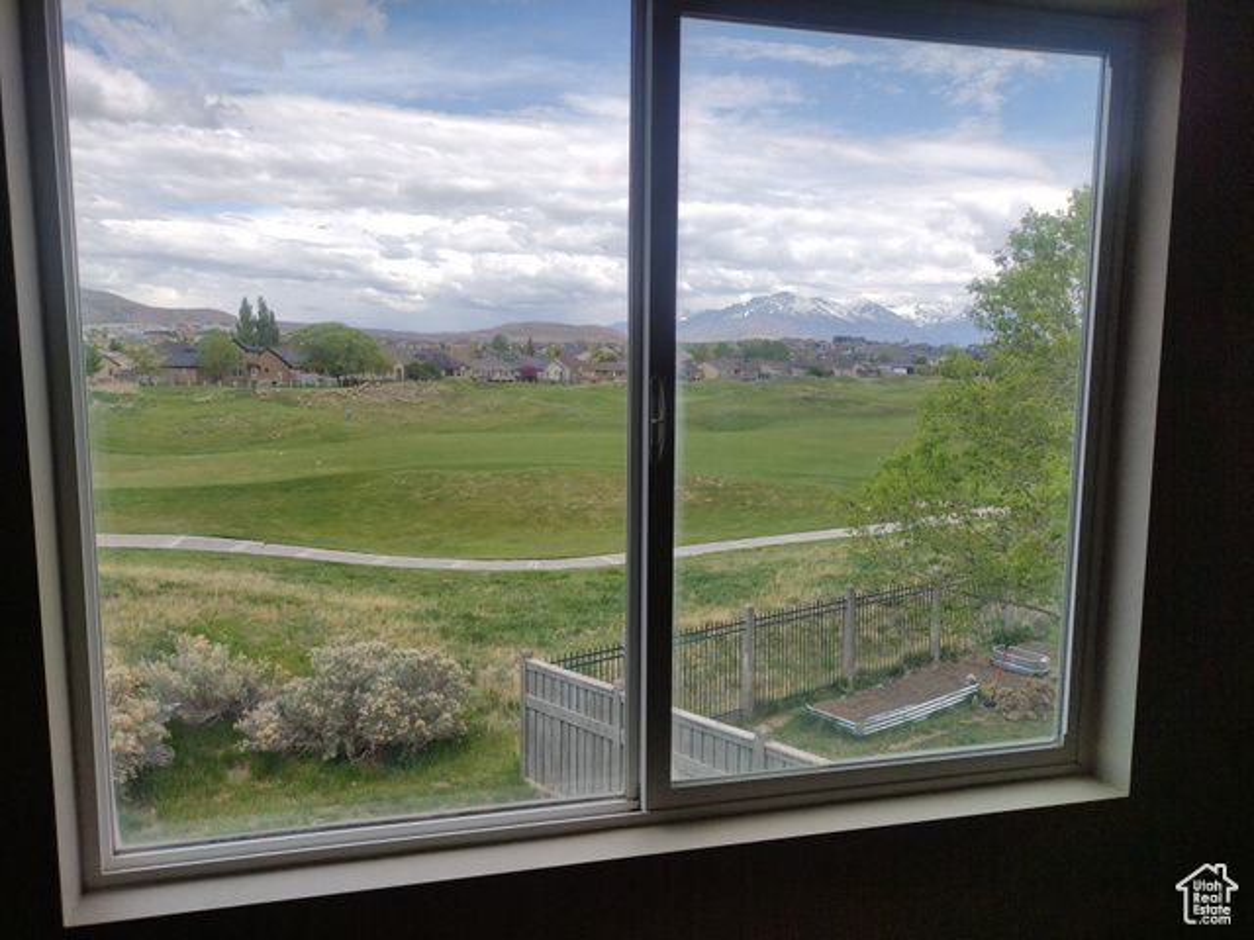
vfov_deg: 51.4
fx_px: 978
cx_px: 627
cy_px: 470
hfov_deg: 65.3
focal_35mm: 27
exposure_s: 1/2118
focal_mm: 4.71
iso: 100
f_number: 1.7
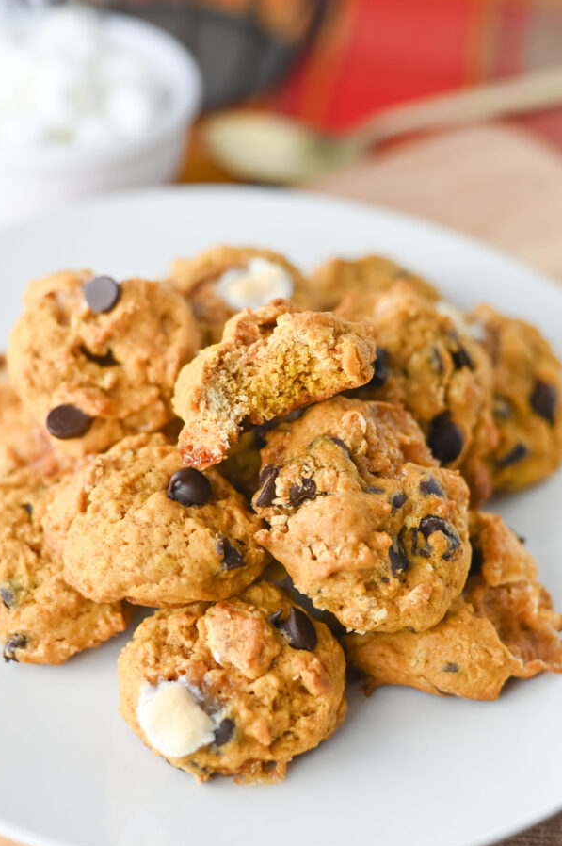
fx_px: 1337
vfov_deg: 35.1
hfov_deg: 23.7
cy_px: 427
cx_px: 295
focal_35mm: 57
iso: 280
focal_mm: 50
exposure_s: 1/160
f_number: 3.2
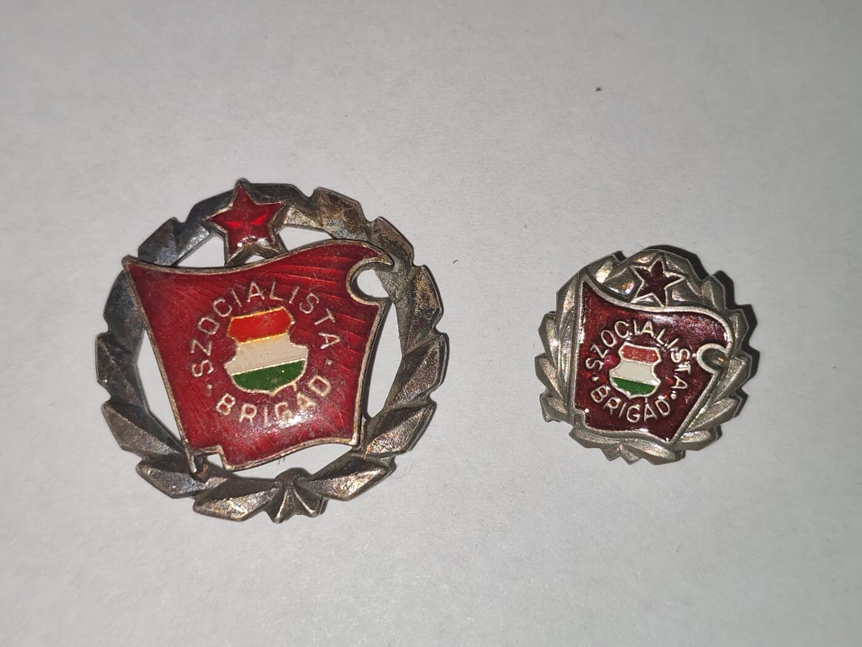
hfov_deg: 35.5
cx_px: 431
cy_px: 324
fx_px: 1345
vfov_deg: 27.0
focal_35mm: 54
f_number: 1.95
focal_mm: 5.52
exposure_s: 1/100
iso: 100
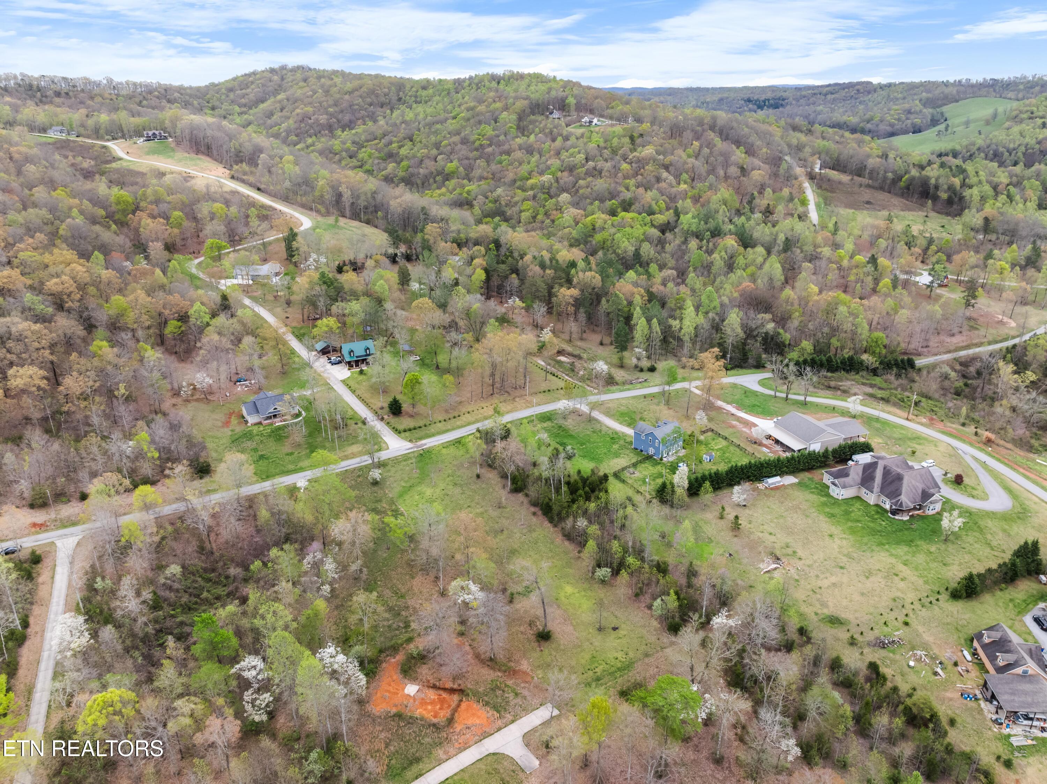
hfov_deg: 71.6
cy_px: 392
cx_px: 524
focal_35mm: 24
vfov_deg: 56.8
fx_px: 725
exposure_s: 1/100
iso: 160
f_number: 2.8
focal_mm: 12.29
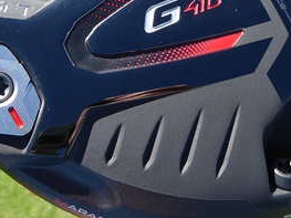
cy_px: 66
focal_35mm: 60
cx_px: 121
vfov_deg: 24.2
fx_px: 504
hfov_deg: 32.1
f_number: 3.3
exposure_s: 1/320
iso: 80
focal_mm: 4.3
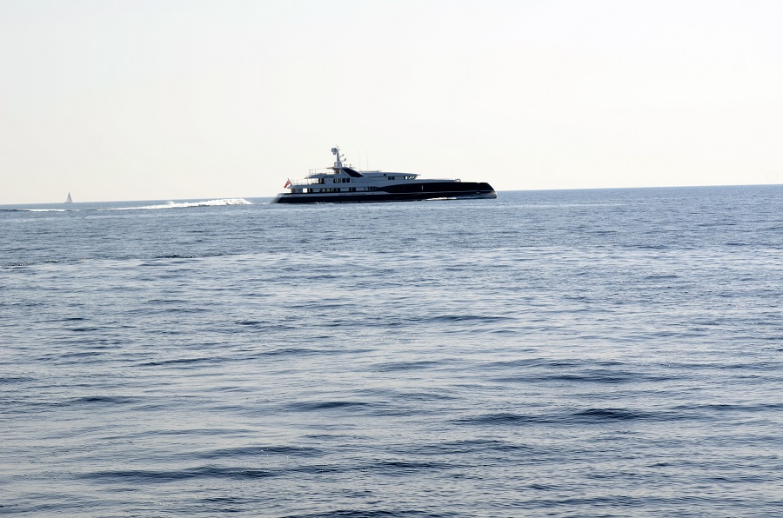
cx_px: 392
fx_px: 2279
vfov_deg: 13.0
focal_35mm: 105
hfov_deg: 19.5
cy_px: 259
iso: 100
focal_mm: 70
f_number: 6.3
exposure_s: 1/640
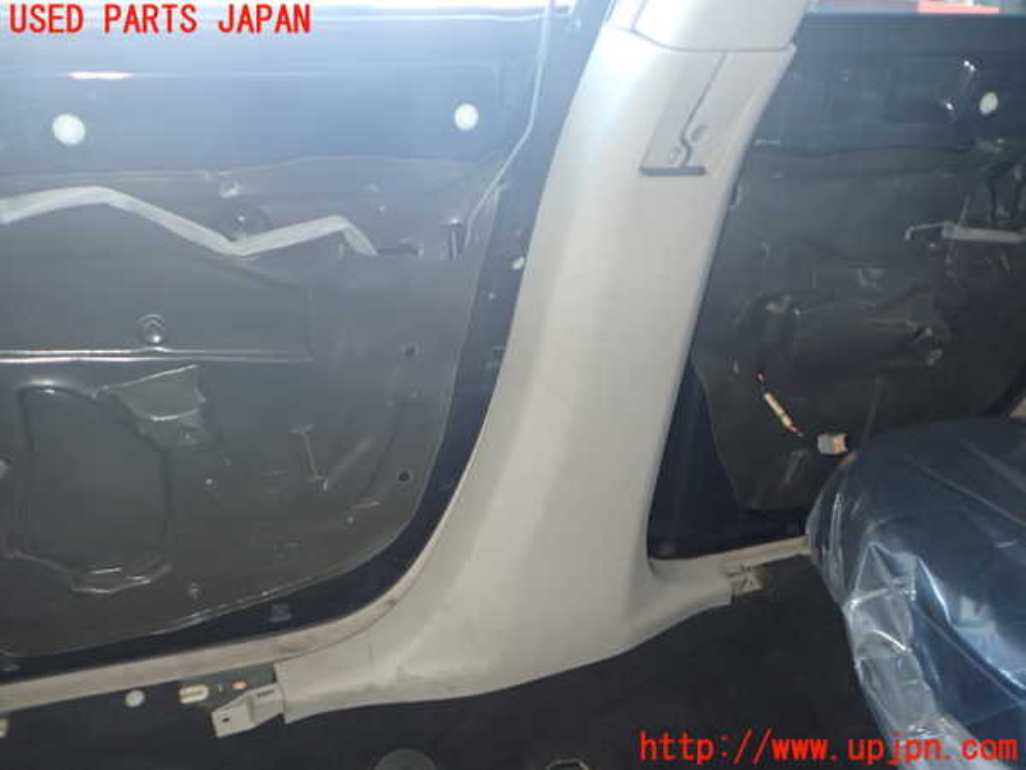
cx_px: 513
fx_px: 889
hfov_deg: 60.0
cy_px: 385
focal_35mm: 30
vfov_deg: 46.8
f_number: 2.3
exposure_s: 1/30
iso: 200
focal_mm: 5.4
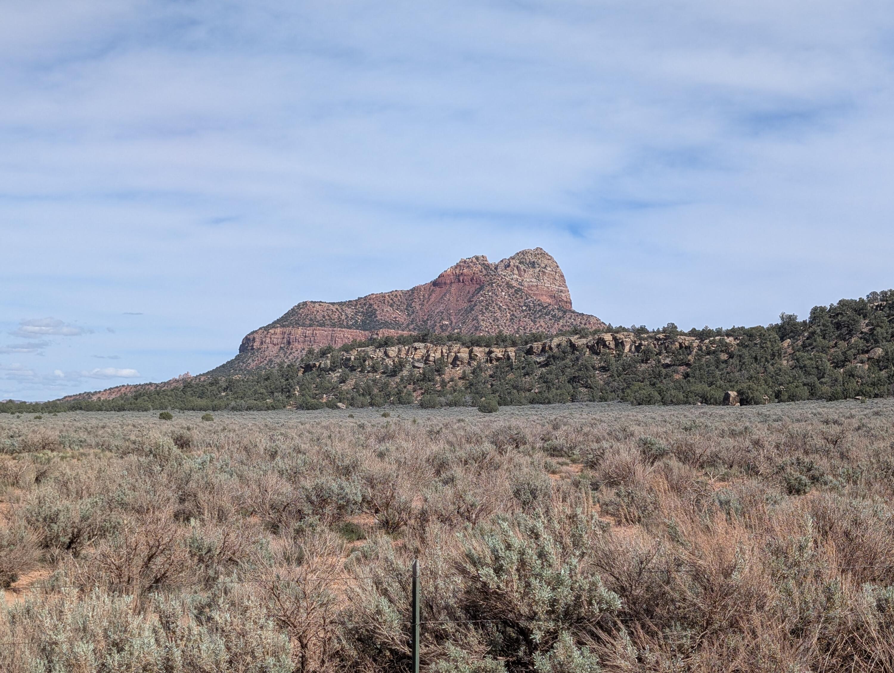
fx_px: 1267
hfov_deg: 38.9
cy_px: 336
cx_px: 447
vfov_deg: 29.7
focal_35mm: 49
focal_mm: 6.9
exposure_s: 1/1562
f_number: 1.68
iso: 24
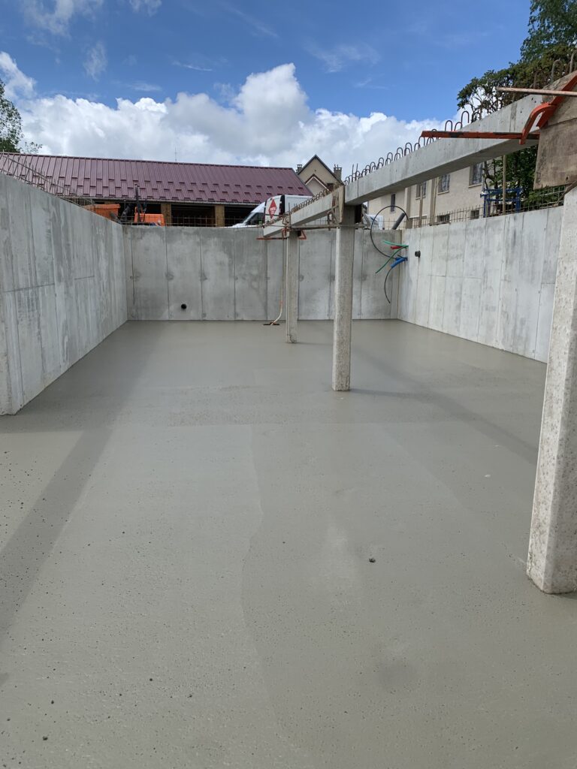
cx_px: 288
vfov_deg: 67.3
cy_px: 384
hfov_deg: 53.1
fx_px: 578
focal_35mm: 26
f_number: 1.8
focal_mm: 4.25
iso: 25
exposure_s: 1/2833
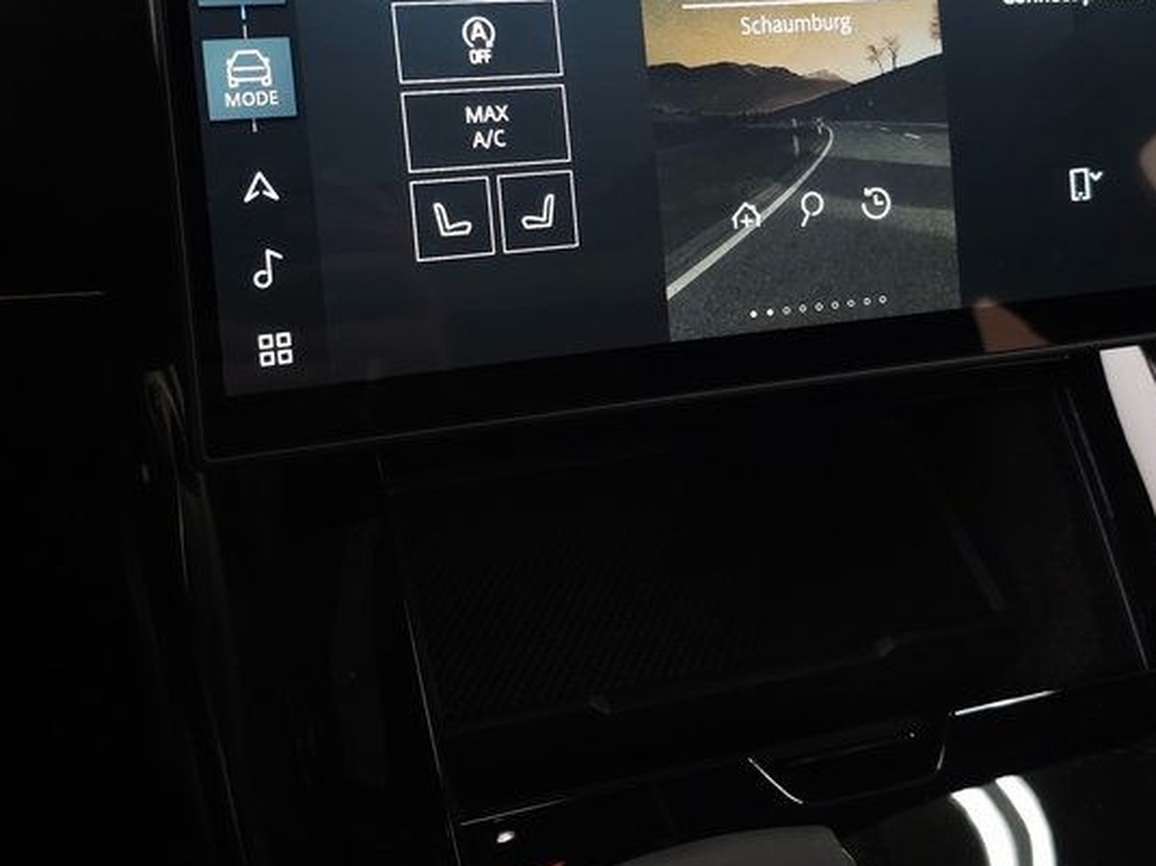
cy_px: 255
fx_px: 1469
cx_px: 670
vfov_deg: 32.4
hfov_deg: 42.8
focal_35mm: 44
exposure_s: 1/60
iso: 200
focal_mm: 6.3
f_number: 1.7
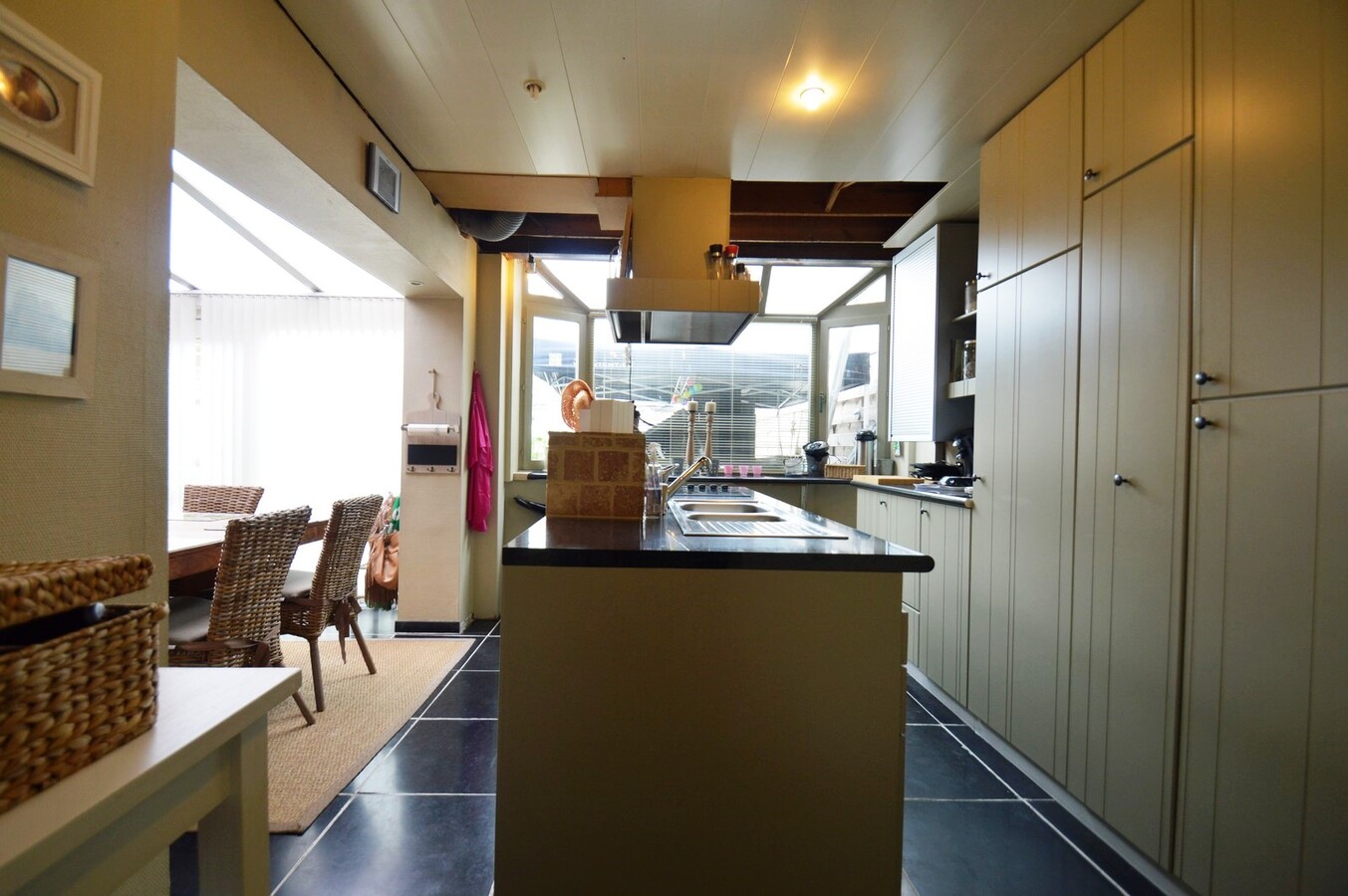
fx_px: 561
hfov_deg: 100.4
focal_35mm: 15
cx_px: 674
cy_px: 448
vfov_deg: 77.2
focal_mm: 10
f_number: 4.5
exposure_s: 1/80
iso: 400
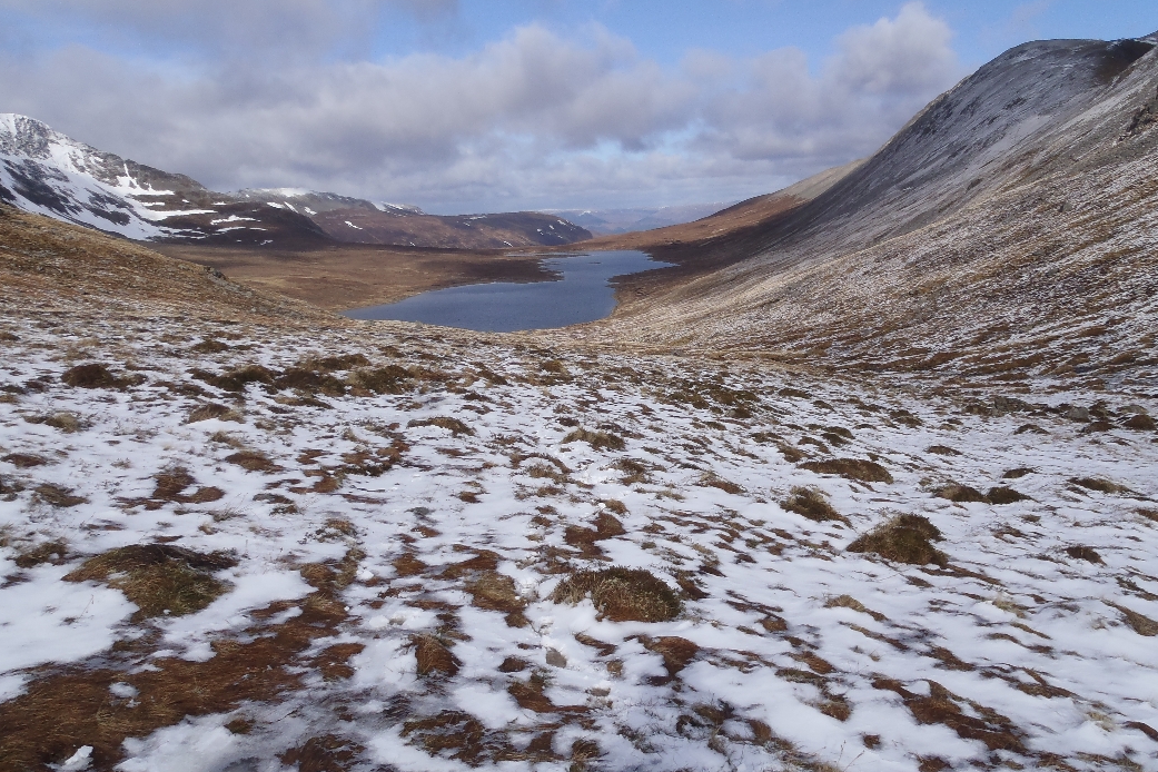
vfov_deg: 43.6
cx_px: 588
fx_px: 965
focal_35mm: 30
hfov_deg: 61.9
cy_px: 370
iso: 80
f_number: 5.6
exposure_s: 1/640
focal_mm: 5
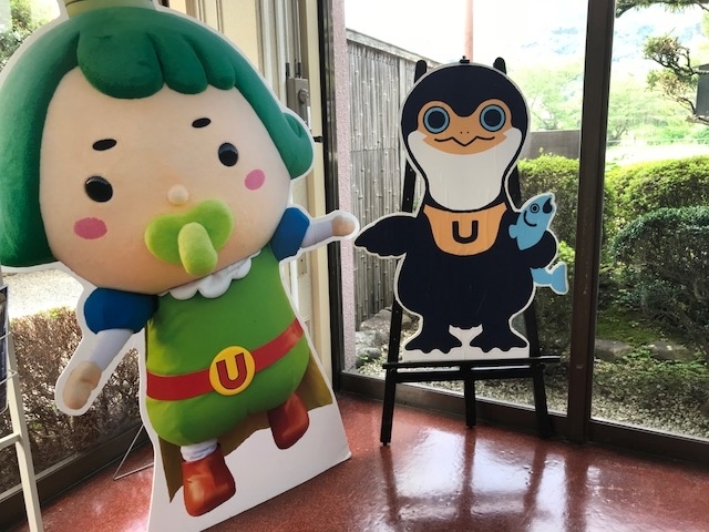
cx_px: 354
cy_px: 266
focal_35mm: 28
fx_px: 573
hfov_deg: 63.4
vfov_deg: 49.7
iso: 32
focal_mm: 3.99
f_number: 1.8
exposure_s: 1/90
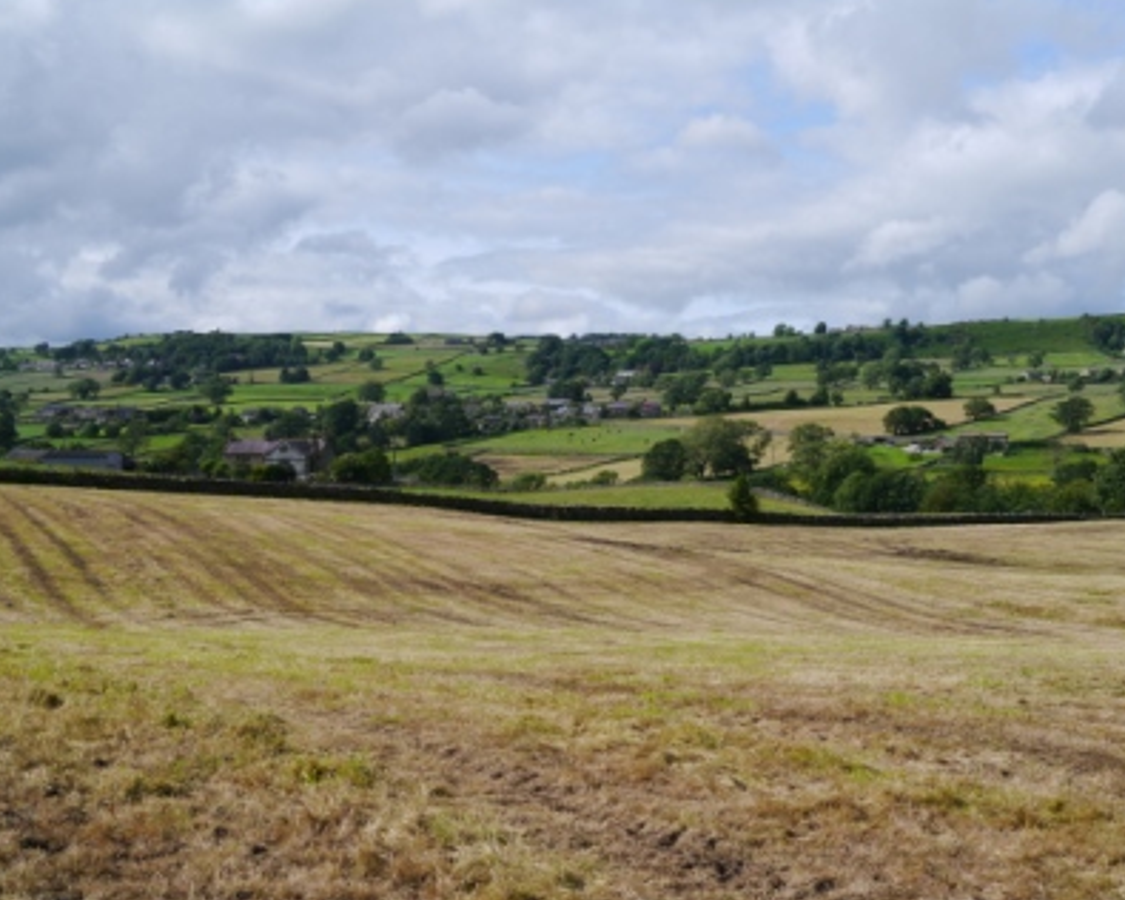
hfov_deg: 39.5
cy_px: 453
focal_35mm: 47
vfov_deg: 32.1
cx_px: 575
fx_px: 1565
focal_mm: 22
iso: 160
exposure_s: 1/320
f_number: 9
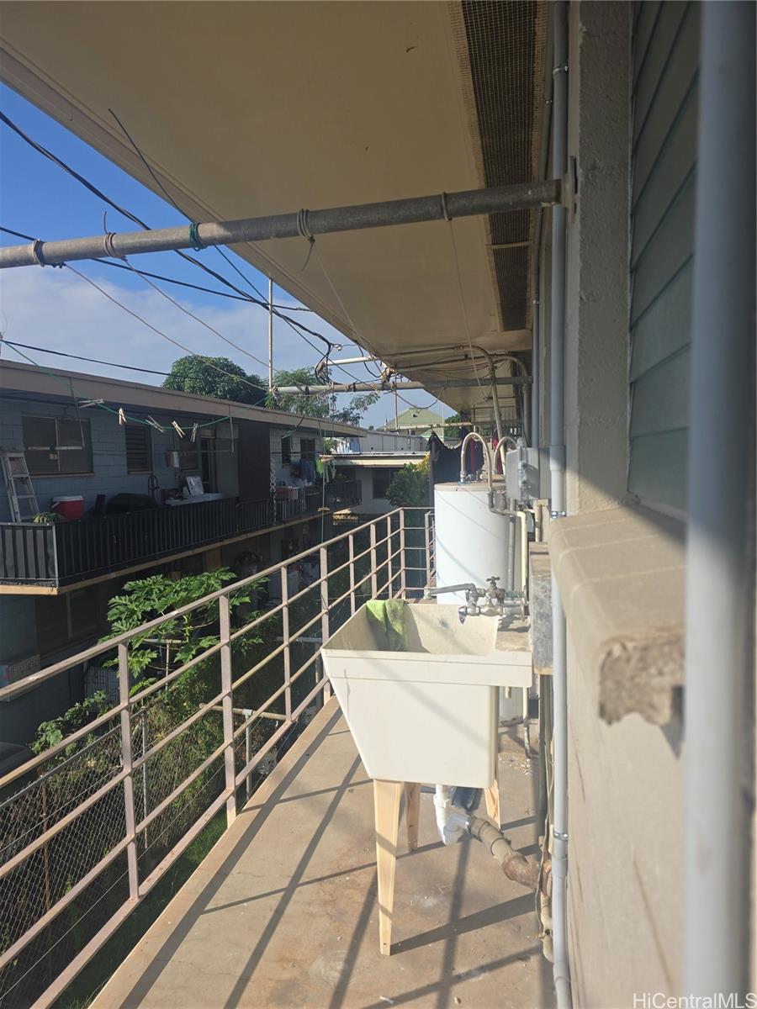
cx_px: 378
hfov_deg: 58.9
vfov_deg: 73.9
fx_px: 671
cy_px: 504
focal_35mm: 23
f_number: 1.7
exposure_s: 1/895
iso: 12
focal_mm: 6.3
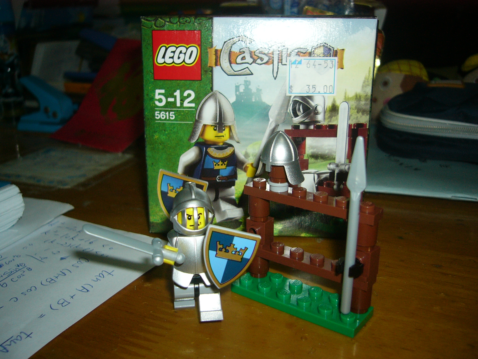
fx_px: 483
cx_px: 239
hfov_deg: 52.6
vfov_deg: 40.7
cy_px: 180
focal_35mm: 35
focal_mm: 5.8
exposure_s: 1/60
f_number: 2.8
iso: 100
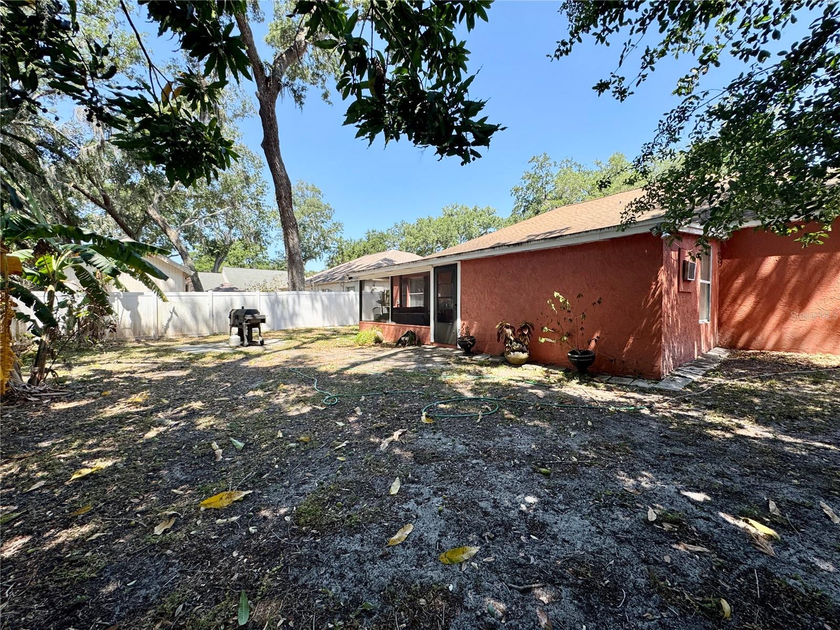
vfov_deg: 85.7
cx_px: 420
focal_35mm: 14
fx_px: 340
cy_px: 315
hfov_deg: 102.1
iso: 40
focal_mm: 2.22
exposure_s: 1/657
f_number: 2.2
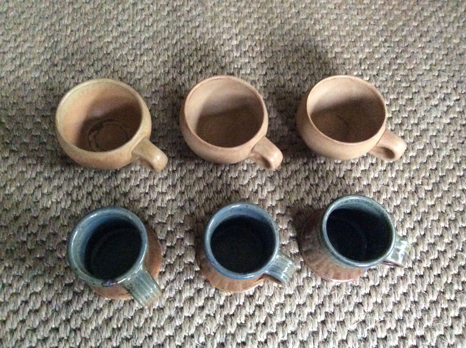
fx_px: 430
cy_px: 174
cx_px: 233
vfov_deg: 44.1
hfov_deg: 56.9
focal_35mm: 32
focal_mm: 3.3
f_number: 2.4
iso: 800
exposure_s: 1/17
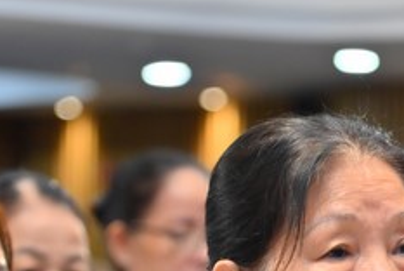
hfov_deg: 6.2
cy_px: 559
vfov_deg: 4.1
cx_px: 290
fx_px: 3753
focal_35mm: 334
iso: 1250
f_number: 4.5
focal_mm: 120
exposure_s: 1/80
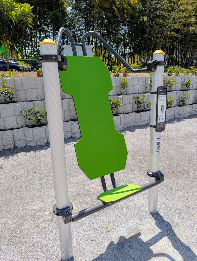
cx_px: 98
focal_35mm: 24
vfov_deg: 71.5
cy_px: 130
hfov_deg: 56.9
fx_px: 182
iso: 21
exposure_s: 1/813
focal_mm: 6.9
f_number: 1.68
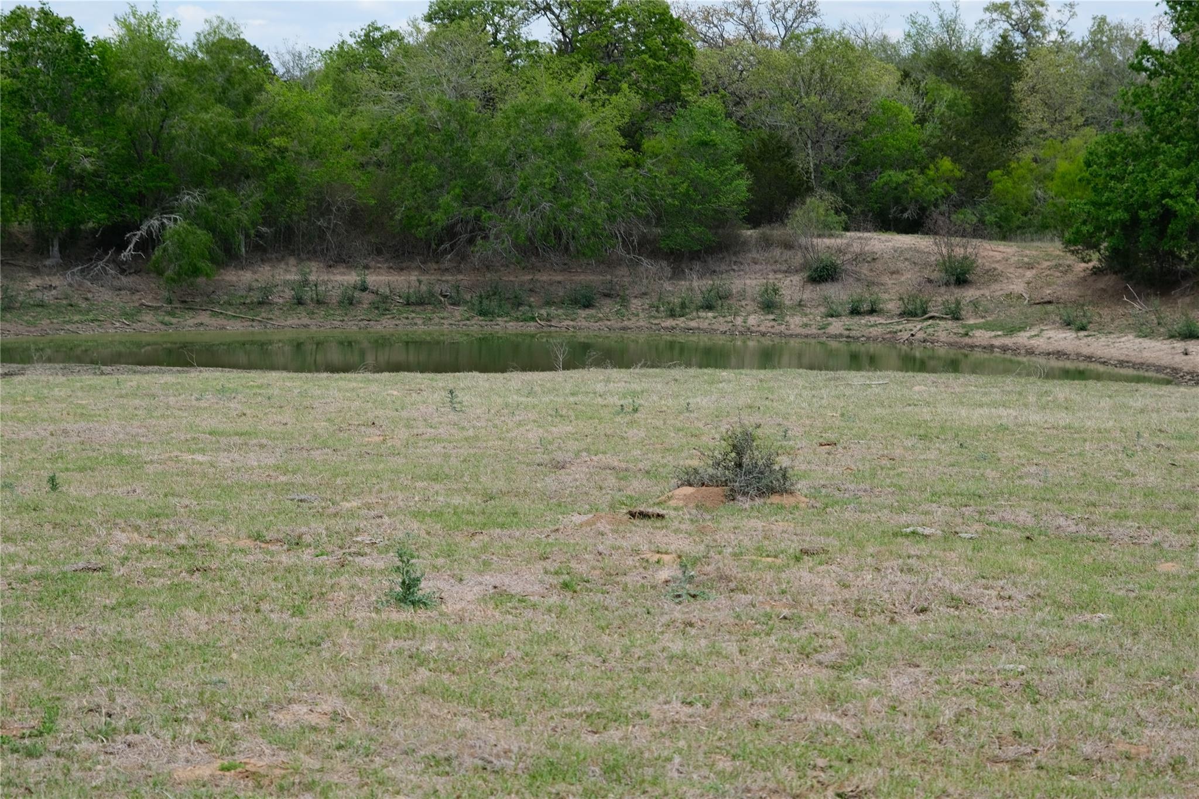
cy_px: 400
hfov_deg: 23.9
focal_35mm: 85
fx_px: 2831
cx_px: 600
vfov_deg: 16.1
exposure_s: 1/850
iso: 320
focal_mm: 56.5
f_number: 5.6
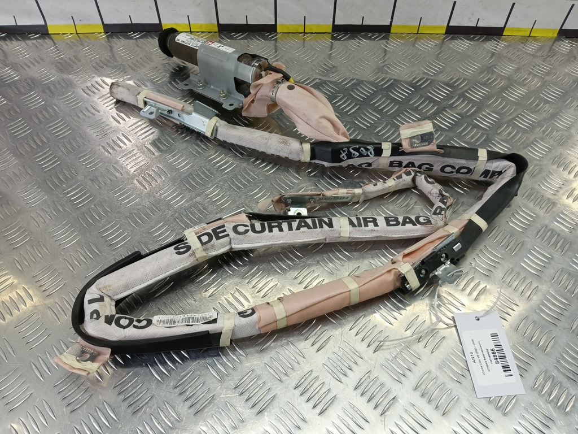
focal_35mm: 23
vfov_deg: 58.9
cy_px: 217
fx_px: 384
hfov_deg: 73.9
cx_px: 289
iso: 92
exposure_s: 1/50
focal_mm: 4.11
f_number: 1.6
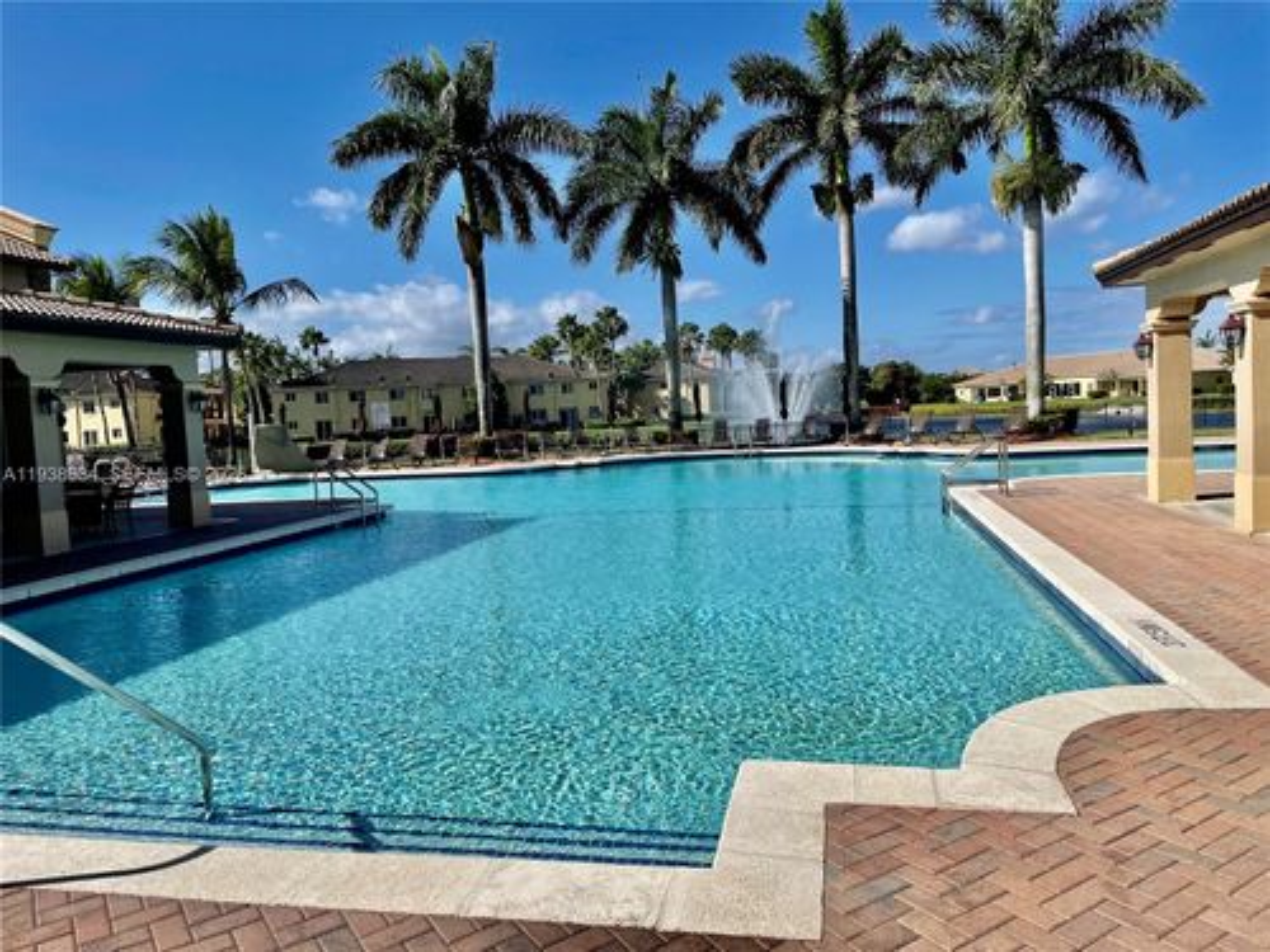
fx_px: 954
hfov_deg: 67.3
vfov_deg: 53.1
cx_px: 635
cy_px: 476
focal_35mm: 26
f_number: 1.6
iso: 32
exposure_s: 1/5814
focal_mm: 4.2
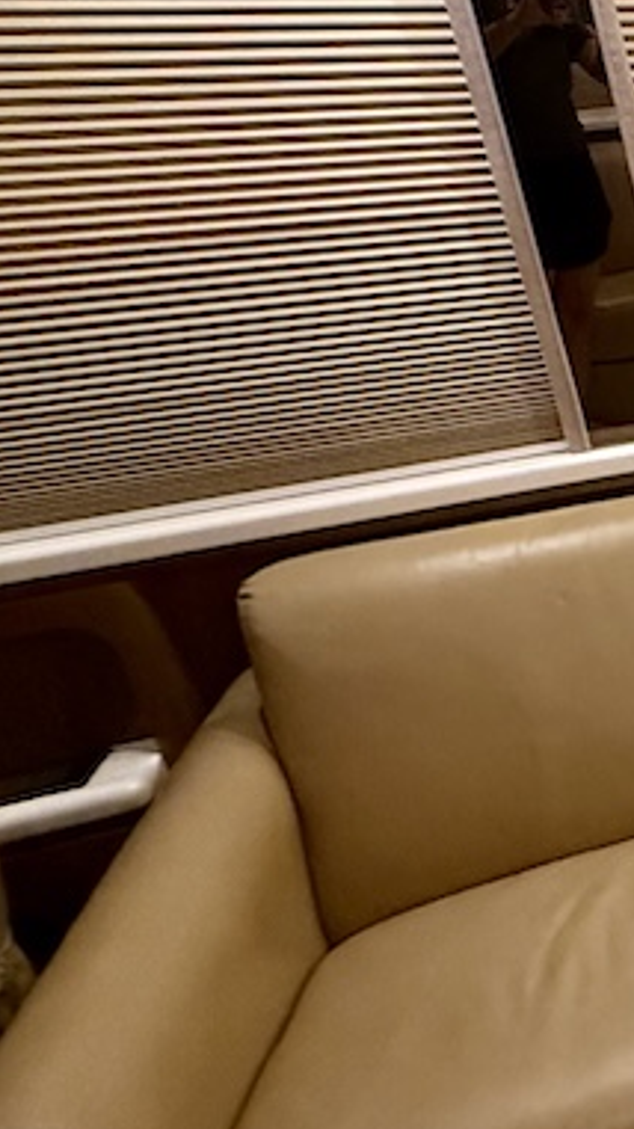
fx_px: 1197
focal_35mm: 40
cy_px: 483
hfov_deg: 17.8
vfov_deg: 50.3
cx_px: 1333
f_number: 2.2
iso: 640
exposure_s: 1/53
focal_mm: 2.22
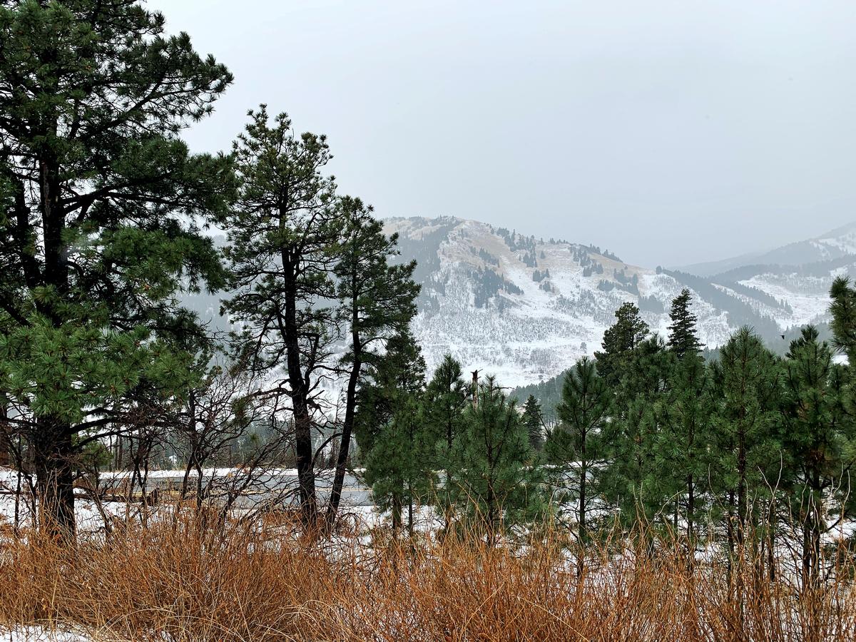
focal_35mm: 26
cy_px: 321
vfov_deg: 53.1
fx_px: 643
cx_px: 428
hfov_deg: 67.3
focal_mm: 4.2
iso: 25
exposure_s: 1/1235
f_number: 1.8
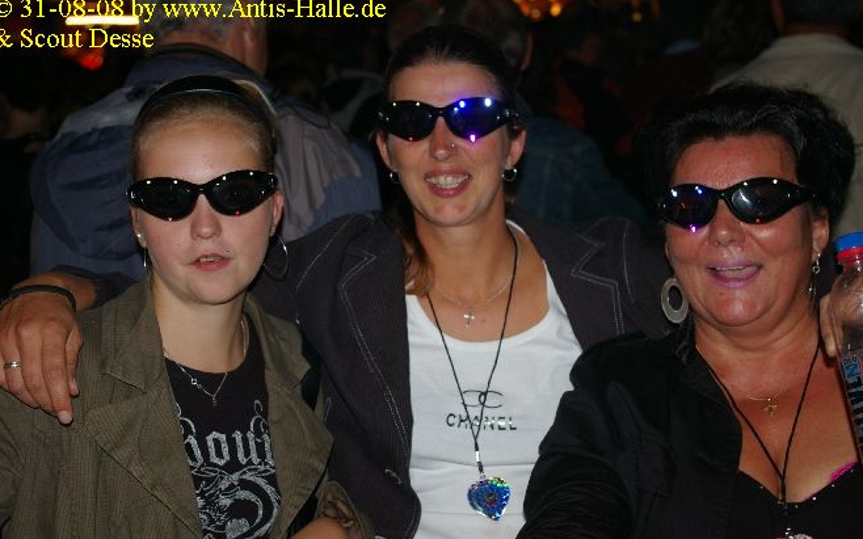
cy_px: 290
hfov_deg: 34.0
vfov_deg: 21.6
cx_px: 438
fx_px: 1411
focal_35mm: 60
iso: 200
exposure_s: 1/60
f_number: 4.5
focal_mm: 38
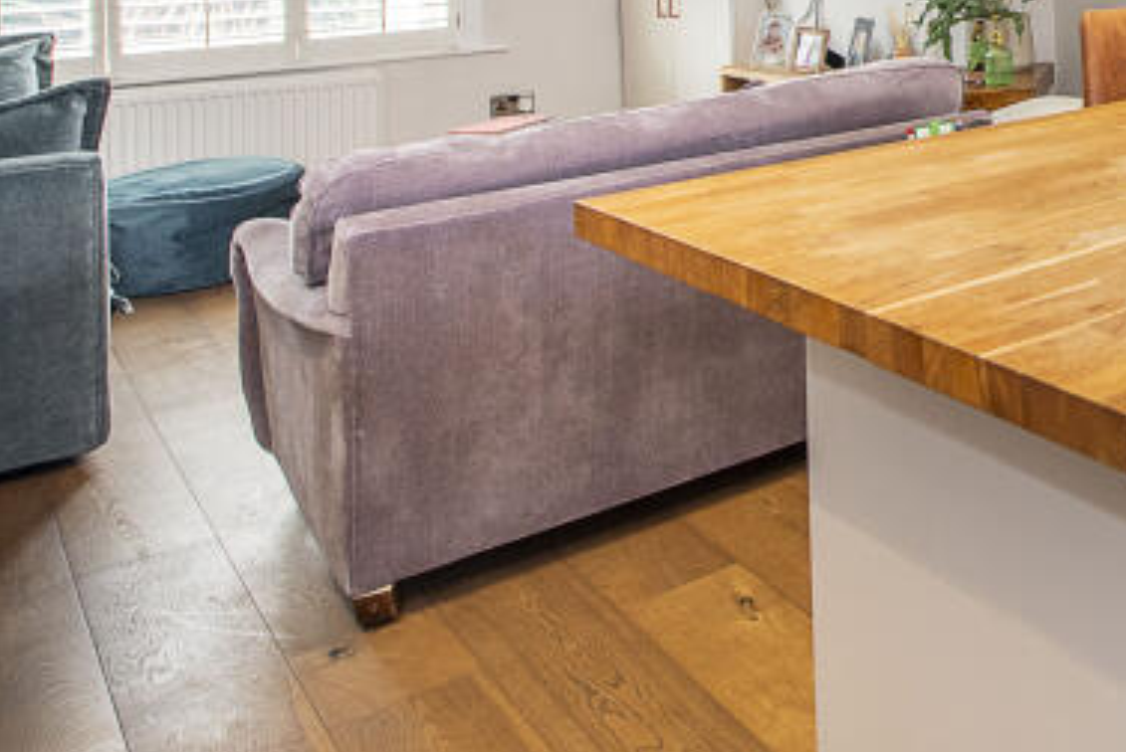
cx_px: 1499
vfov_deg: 30.6
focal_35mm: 38
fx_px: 1189
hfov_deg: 34.1
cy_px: -113
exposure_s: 1/8
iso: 400
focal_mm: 14
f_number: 6.3
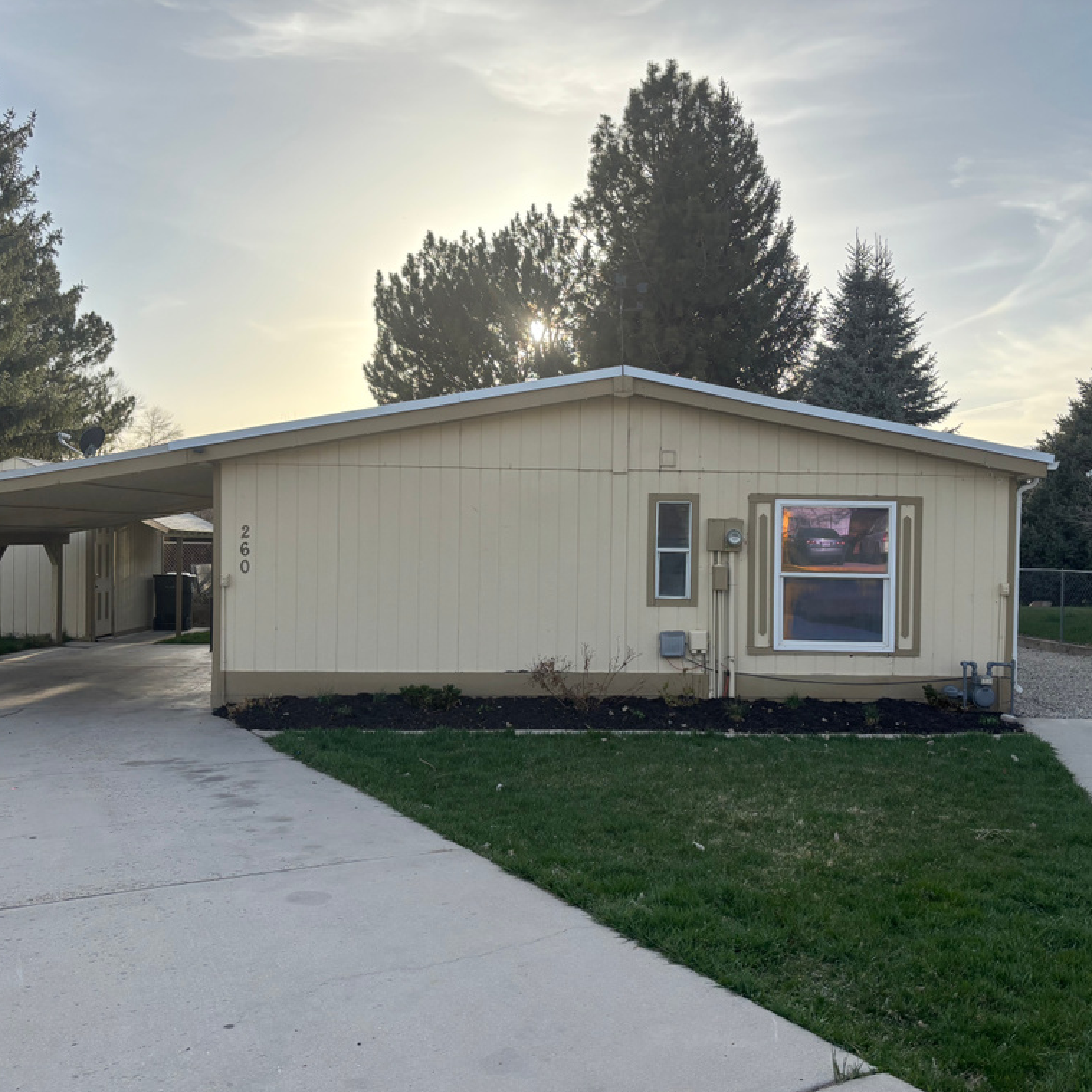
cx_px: 580
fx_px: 1106
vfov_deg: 52.5
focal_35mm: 31
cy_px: 550
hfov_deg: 52.5
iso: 50
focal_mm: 5.96
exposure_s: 1/2242
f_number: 1.6
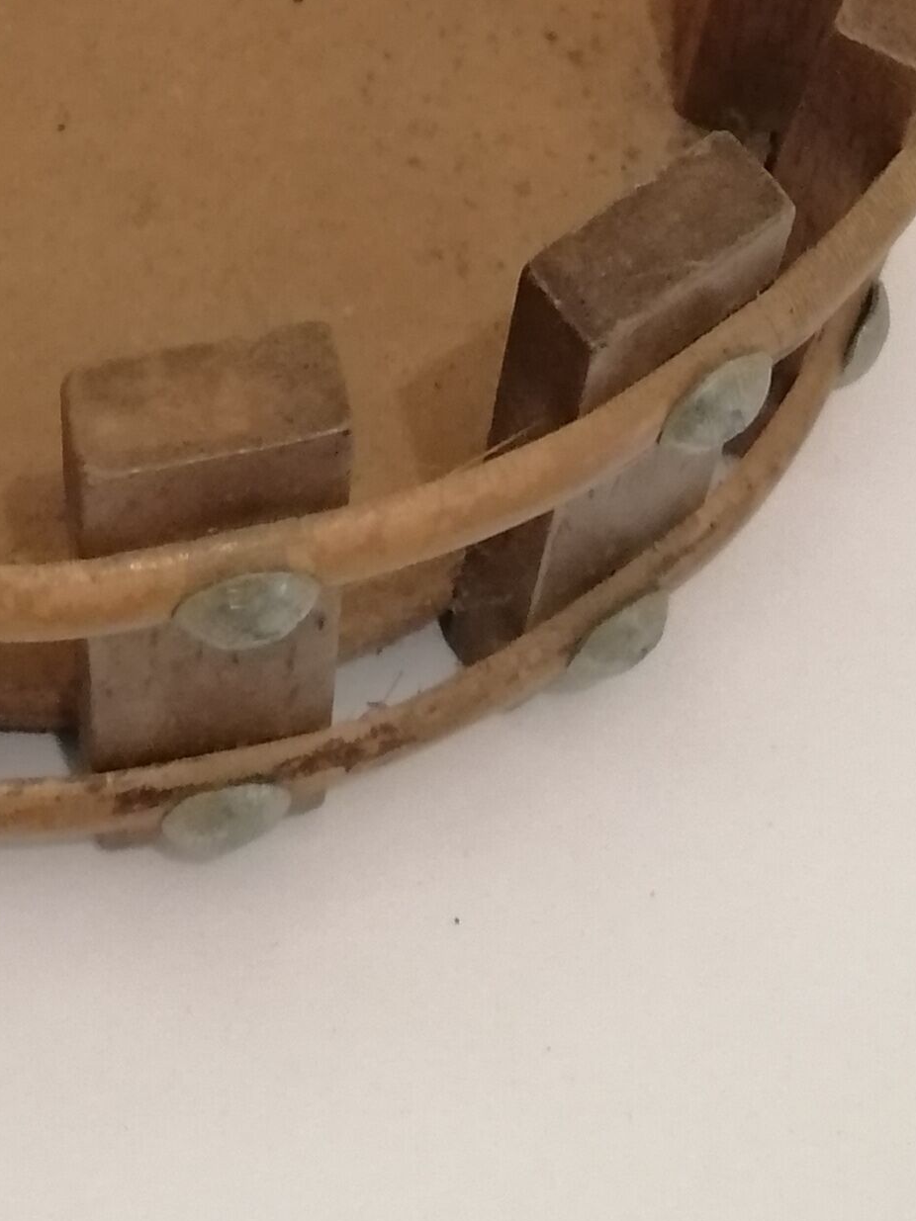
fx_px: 3423
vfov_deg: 16.7
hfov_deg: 15.1
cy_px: -988
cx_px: 147
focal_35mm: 97
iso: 640
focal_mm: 3.96
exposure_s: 1/50
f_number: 1.8
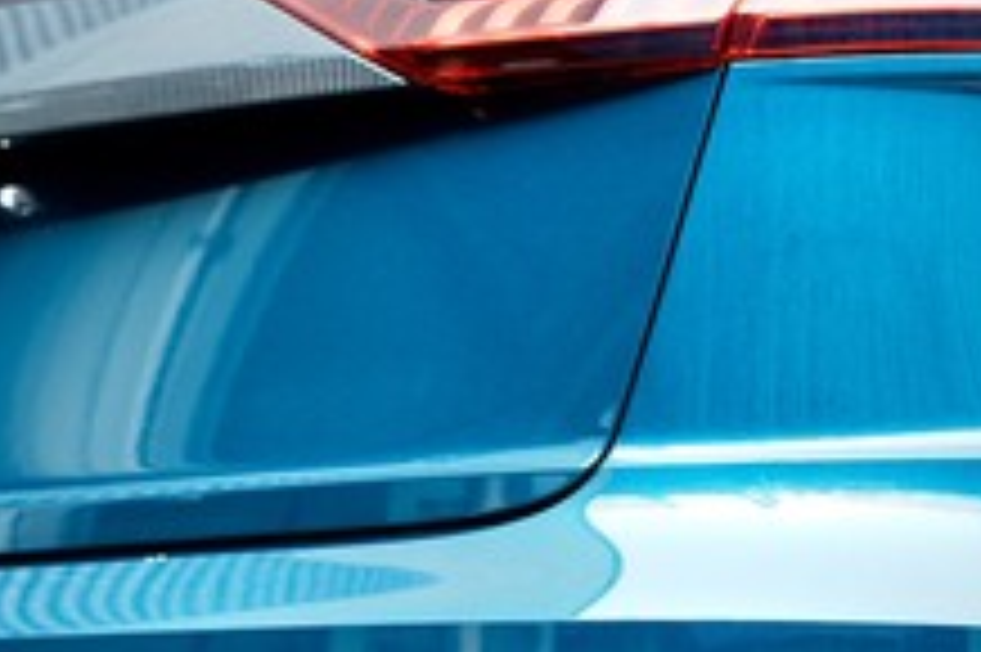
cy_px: 780
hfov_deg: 11.3
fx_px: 4956
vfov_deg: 7.5
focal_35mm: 182
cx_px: 567
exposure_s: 1/60
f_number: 2.8
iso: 80
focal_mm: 55
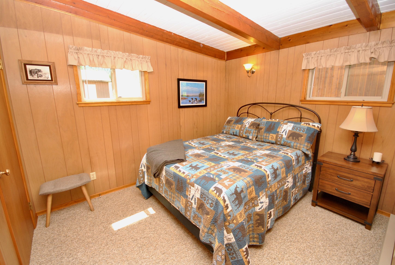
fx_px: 165
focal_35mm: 15
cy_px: 132
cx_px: 198
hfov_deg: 100.3
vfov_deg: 77.6
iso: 200
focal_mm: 10
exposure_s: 1/60
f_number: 4
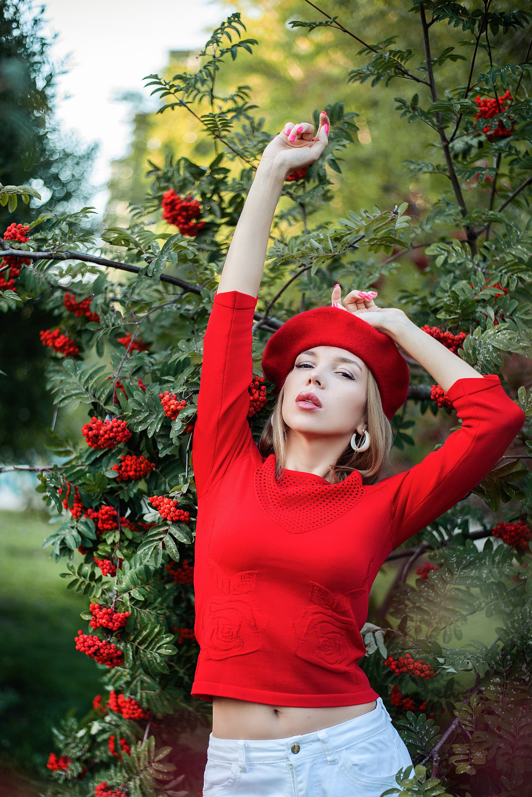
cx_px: 266
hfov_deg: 26.5
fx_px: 1130
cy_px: 401
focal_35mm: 51
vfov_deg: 38.9
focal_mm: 50
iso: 200
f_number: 1.8
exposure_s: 1/320
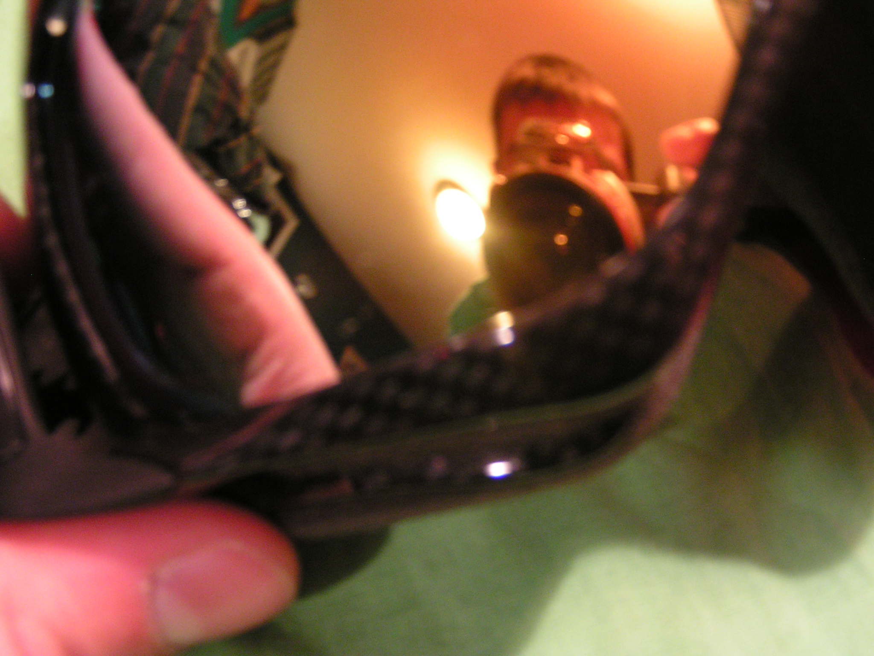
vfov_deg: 37.7
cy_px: 328
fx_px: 959
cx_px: 437
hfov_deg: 49.0
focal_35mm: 38
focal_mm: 5.8
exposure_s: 1/3
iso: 200
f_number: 2.8
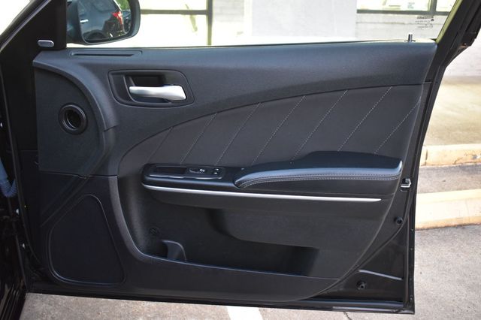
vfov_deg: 36.8
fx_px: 481
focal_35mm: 36
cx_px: 240
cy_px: 160
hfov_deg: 53.2
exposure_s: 1/8
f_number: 4
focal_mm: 24
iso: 1600
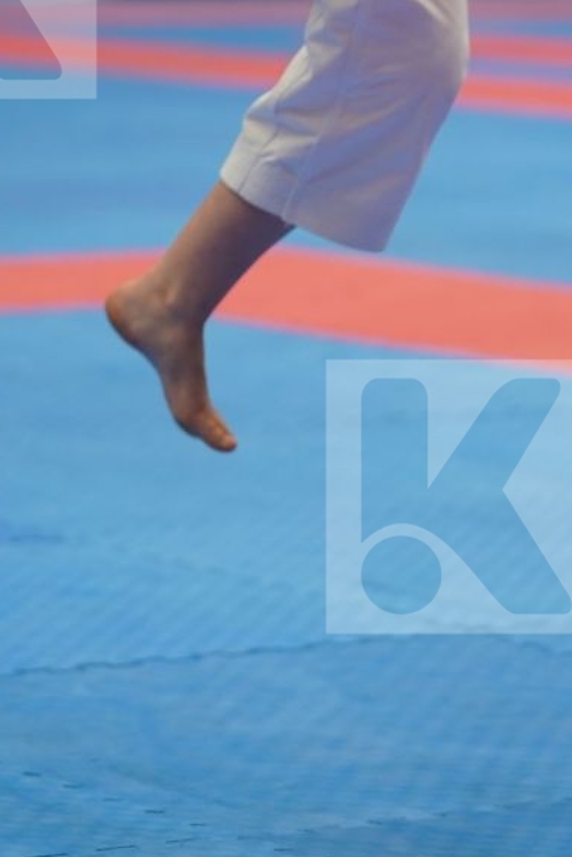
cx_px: 467
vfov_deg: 9.4
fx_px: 5171
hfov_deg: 6.3
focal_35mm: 217
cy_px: -38
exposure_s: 1/500
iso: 800
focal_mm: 103
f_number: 2.8
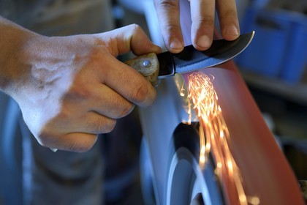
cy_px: 102
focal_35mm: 44
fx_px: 375
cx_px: 154
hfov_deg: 44.5
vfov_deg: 30.5
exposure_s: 1/40
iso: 1600
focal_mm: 44
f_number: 3.2
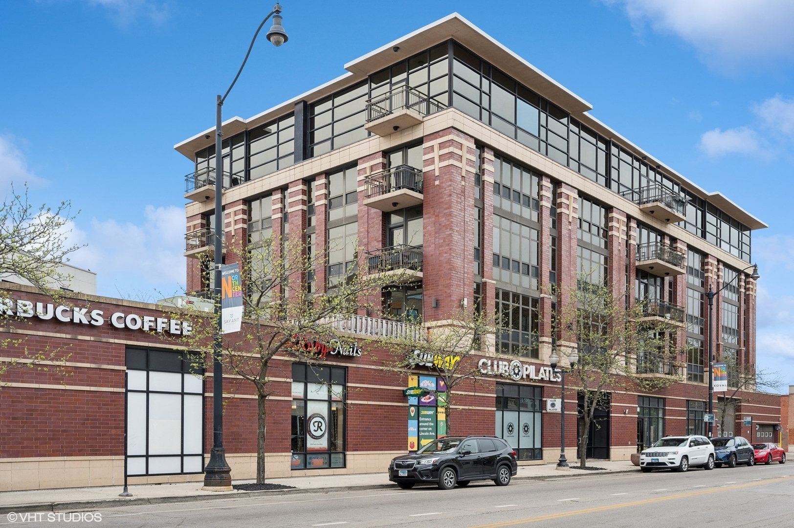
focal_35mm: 30
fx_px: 661
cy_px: 264
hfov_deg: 62.0
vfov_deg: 43.5
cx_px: 397
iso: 100
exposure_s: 1/25
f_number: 11
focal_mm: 30
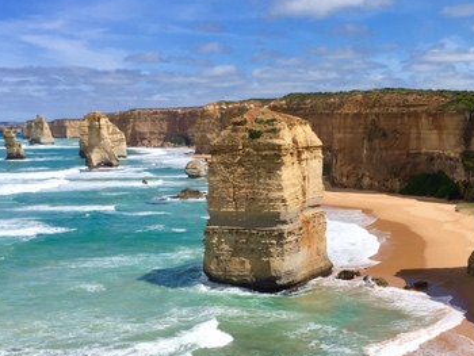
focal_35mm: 53
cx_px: 295
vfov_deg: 27.1
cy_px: 276
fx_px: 726
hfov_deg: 36.0
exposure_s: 1/2262
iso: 25
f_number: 2.2
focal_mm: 4.15
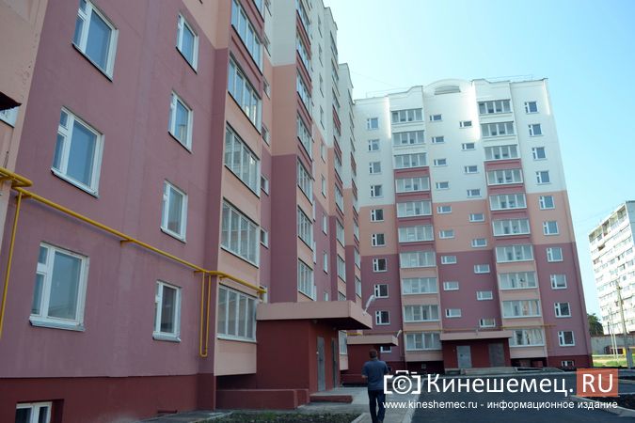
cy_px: 212
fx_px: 476
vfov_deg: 47.9
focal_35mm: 27
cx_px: 318
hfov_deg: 67.4
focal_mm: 18
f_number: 6.3
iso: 100
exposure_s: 1/160
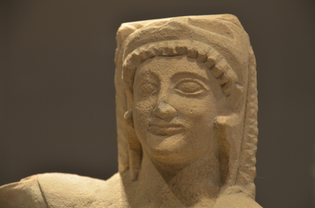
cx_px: 158
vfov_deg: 6.7
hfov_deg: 10.2
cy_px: 104
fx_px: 1767
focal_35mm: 202
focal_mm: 135
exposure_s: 1/20
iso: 400
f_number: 6
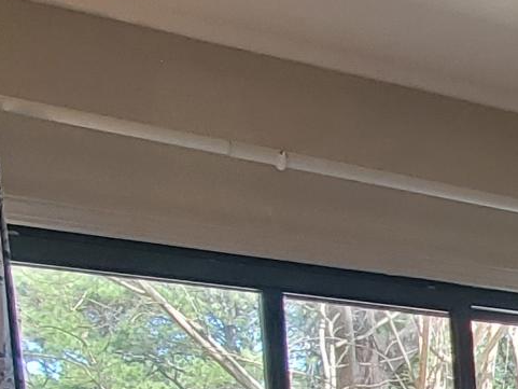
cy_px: 678
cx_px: 939
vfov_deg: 15.8
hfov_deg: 18.6
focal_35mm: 81
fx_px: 1212
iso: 40
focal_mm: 1.8
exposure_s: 1/14
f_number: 2.2
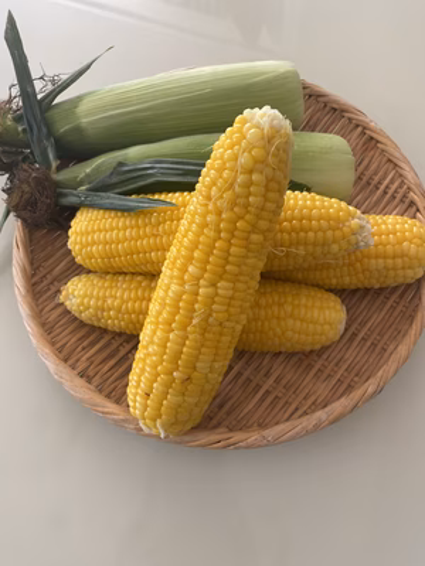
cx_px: 212
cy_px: 283
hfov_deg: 53.1
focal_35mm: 26
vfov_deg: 67.3
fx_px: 426
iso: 125
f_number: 1.8
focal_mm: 4.25
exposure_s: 1/63
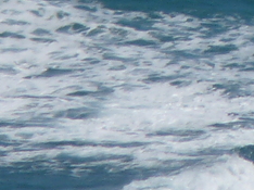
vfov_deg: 0.4
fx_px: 24395
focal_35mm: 3328
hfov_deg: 0.6
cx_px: 647
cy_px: -360
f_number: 8
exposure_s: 1/500
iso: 100
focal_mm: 86.4
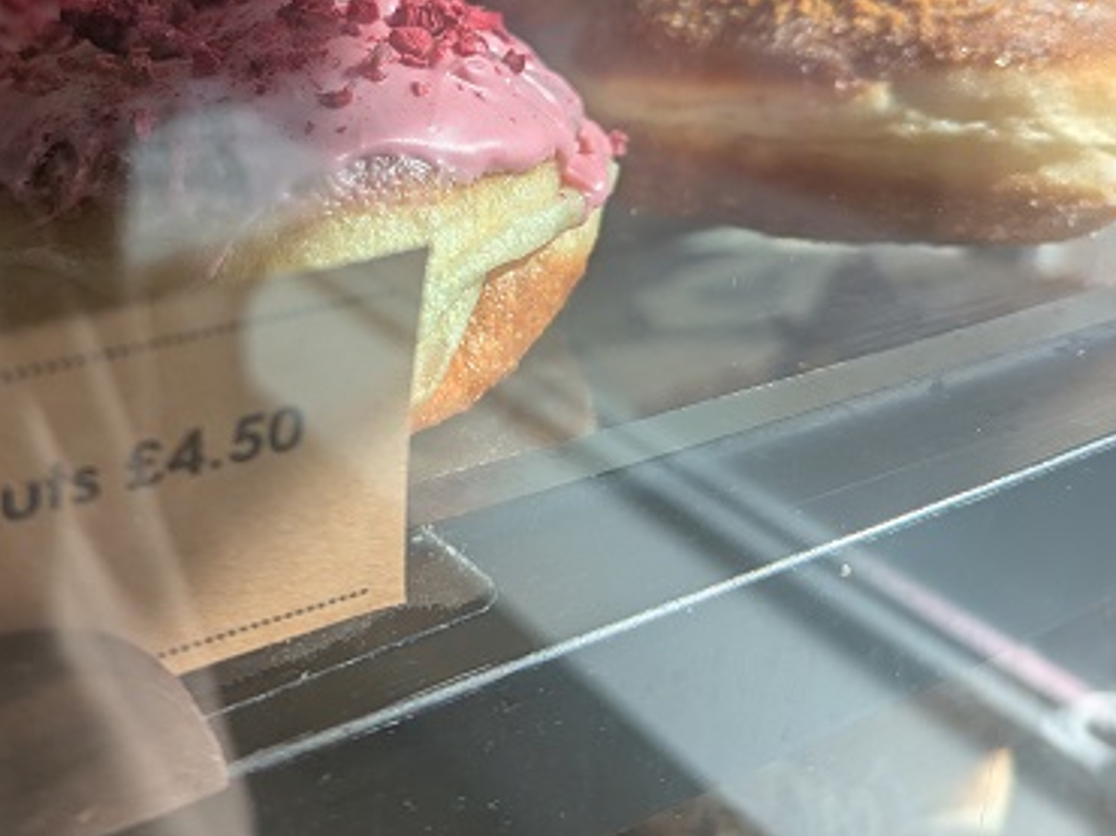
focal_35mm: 39
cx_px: 359
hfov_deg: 47.0
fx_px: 1257
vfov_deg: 35.6
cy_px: 174
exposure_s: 1/920
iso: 48
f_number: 1.85
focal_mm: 6.81
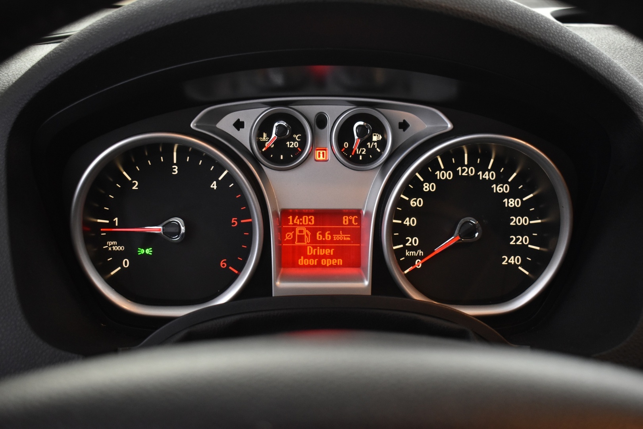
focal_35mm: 48
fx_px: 857
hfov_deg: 41.1
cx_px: 322
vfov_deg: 28.1
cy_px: 214
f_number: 5
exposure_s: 1/15
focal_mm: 32
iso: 1250
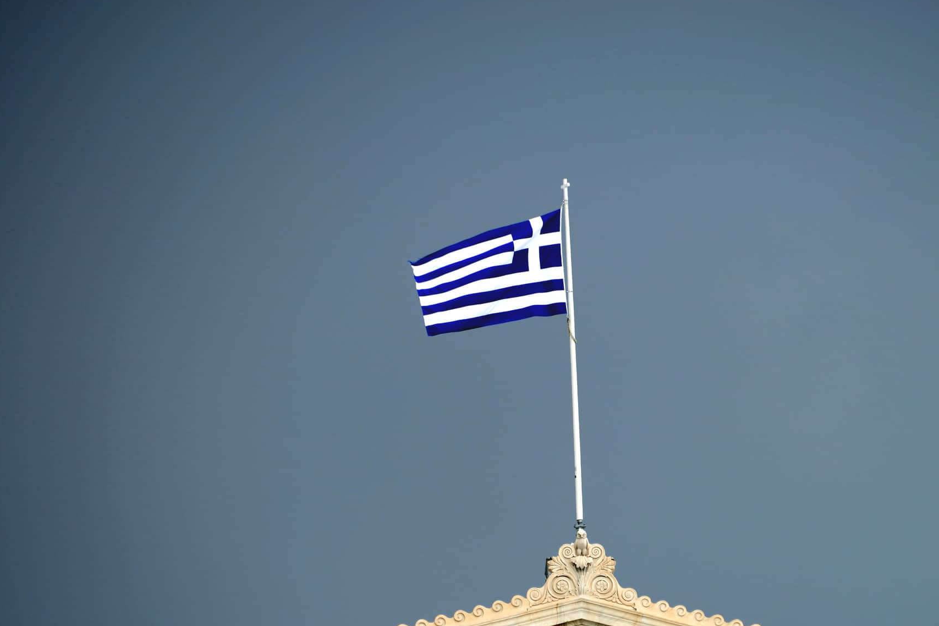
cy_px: 465
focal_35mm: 477
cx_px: 611
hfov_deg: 4.3
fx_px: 12441
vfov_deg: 2.9
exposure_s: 1/200
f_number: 7.1
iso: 100
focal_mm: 300
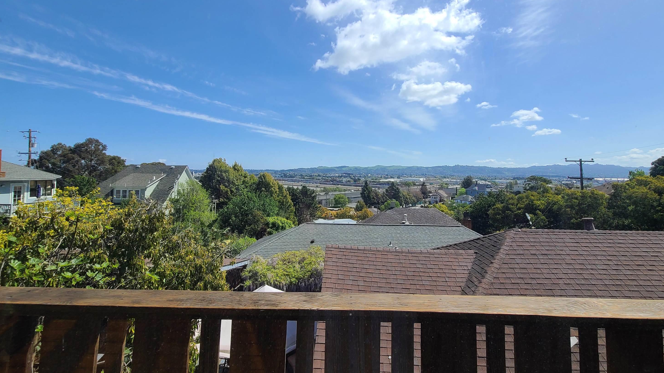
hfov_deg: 102.9
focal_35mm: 15
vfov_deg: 70.3
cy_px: 166
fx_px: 264
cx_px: 347
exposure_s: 1/2228
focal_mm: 2.2
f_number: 2.2
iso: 64
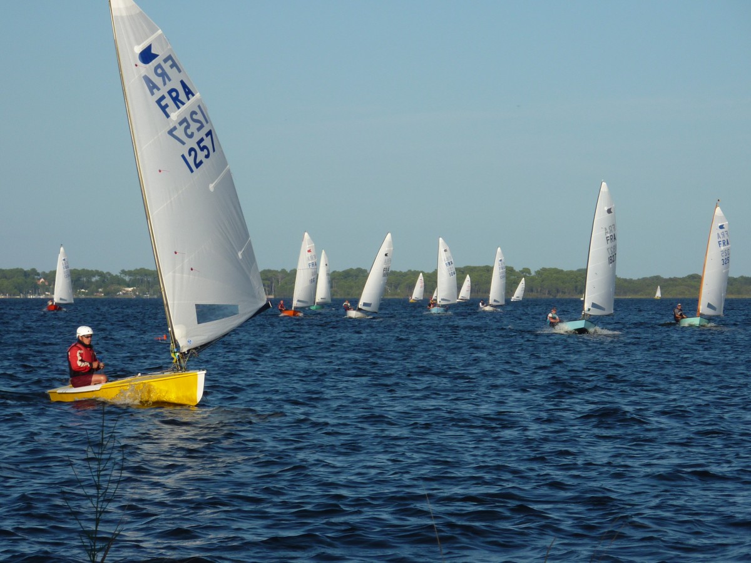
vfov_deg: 10.1
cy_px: 282
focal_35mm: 147
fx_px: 3189
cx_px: 376
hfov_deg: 13.4
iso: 80
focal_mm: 24.1
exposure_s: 1/640
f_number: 5.6
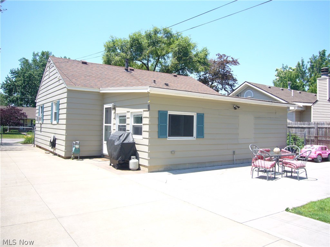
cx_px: 165
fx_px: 276
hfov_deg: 61.7
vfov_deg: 48.2
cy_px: 124
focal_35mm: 29
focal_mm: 4.7
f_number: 5.6
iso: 80
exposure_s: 1/125
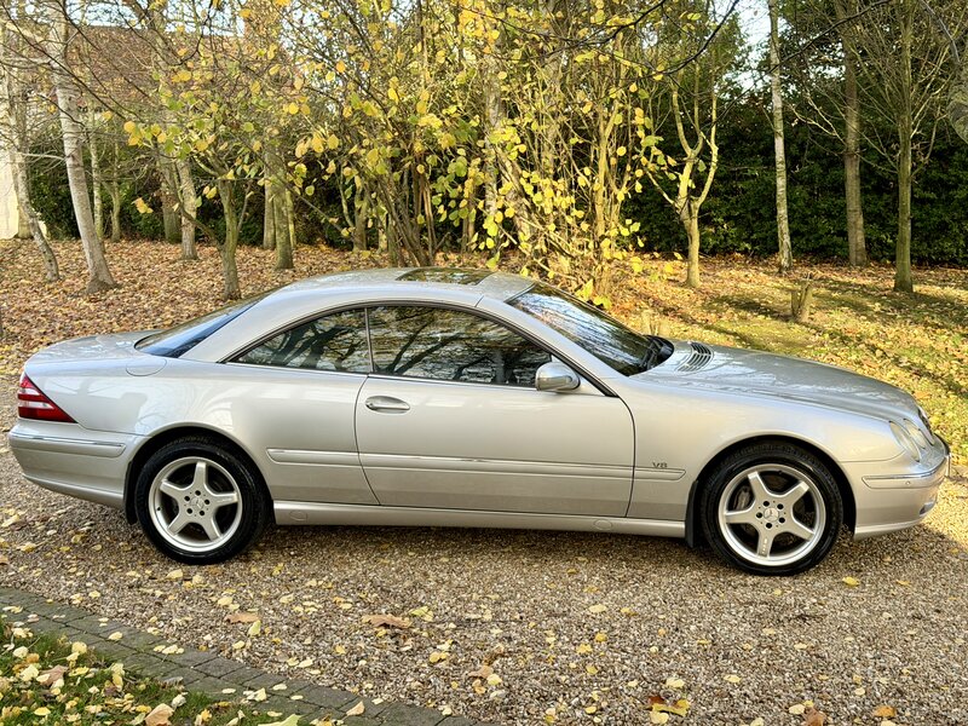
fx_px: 1342
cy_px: 363
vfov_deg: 30.3
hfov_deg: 39.7
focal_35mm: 48
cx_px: 484
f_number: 1.78
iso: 64
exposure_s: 1/356
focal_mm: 6.76
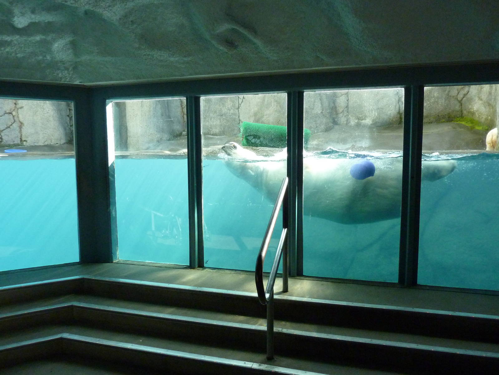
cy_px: 188
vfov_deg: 54.9
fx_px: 360
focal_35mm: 25
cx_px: 250
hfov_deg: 69.4
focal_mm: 4.1
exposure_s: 1/320
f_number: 3.3
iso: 400
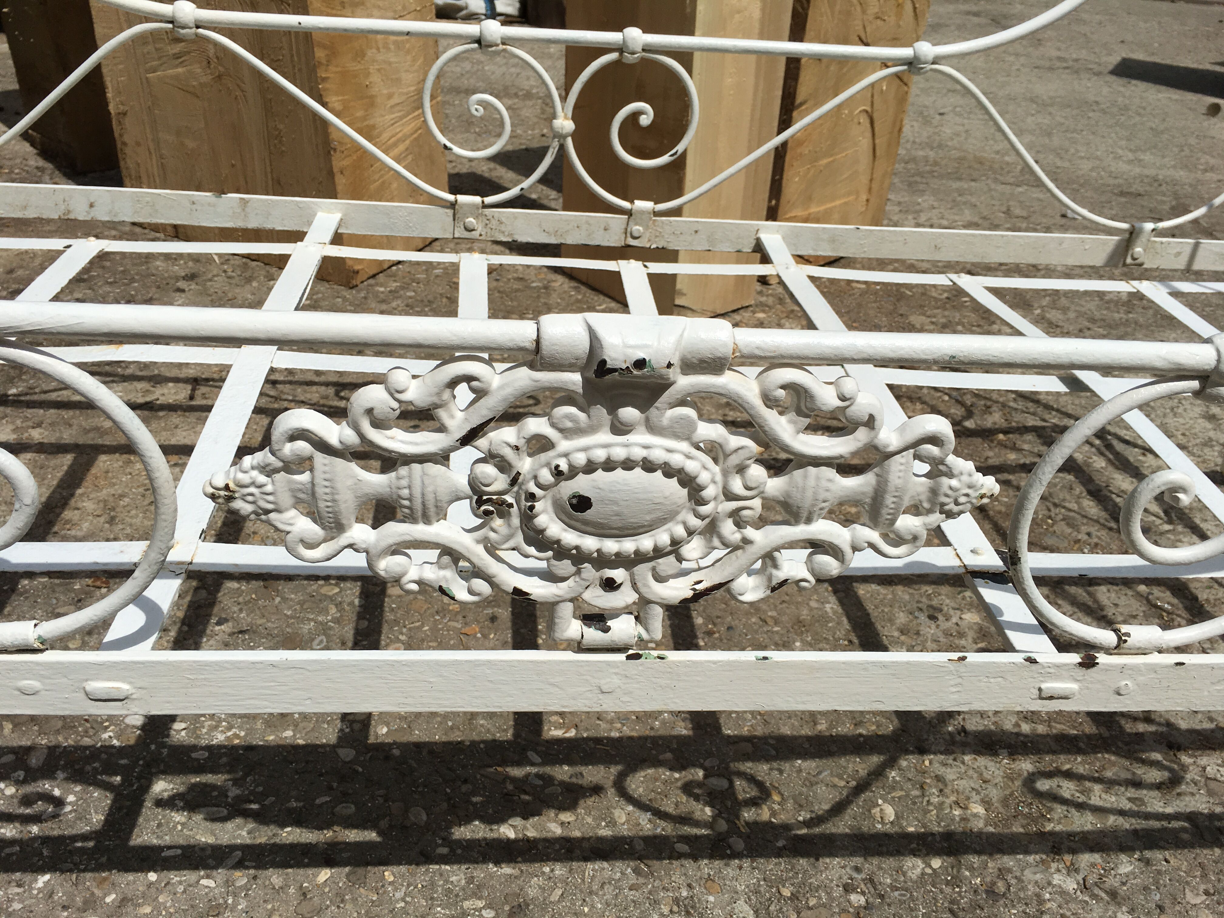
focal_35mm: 29
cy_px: 459
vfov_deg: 48.2
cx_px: 612
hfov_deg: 61.7
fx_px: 1025
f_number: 2.2
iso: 25
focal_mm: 4.15
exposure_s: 1/5495
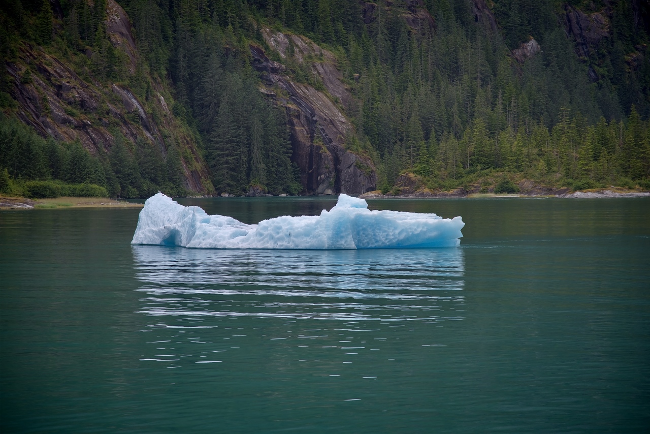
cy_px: 217
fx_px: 2167
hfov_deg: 17.1
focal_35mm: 120
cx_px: 325
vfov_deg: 11.4
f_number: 5.6
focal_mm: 120
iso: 100
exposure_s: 1/250
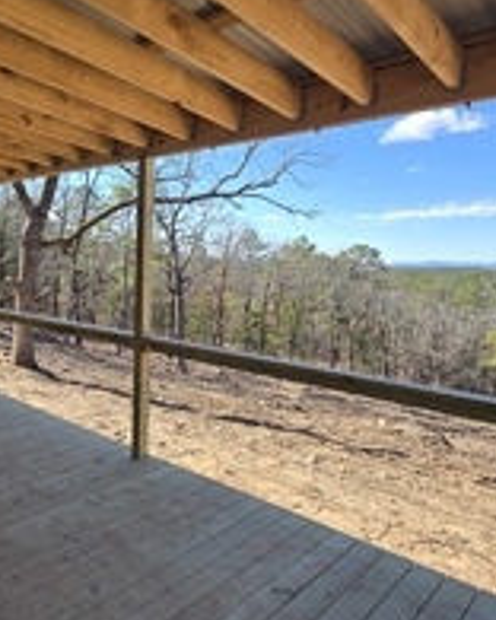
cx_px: 165
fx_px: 477
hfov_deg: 53.8
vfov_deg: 66.0
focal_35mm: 26
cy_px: 293
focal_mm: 2.2
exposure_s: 1/950
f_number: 2.2
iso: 50
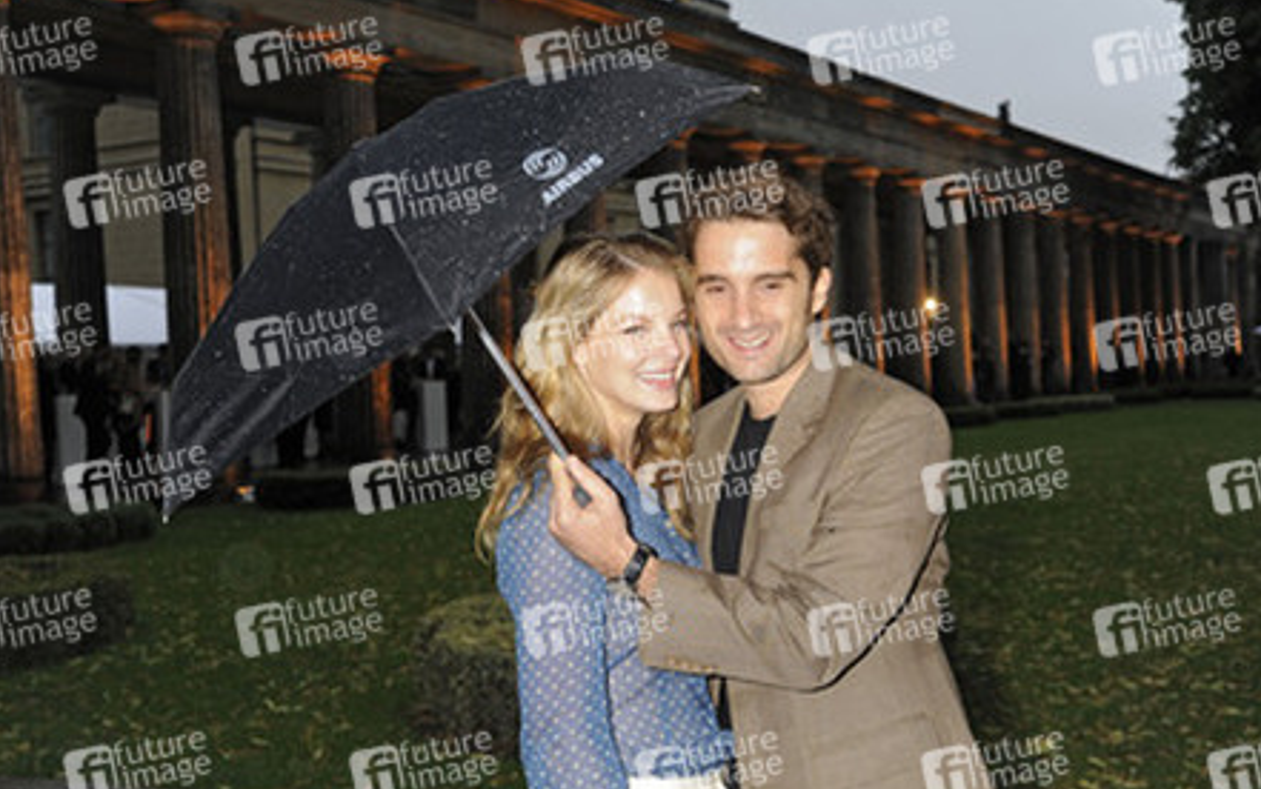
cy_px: 409
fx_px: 1719
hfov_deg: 40.3
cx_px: 633
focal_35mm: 50
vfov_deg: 25.9
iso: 640
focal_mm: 48
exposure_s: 1/125
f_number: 5.6
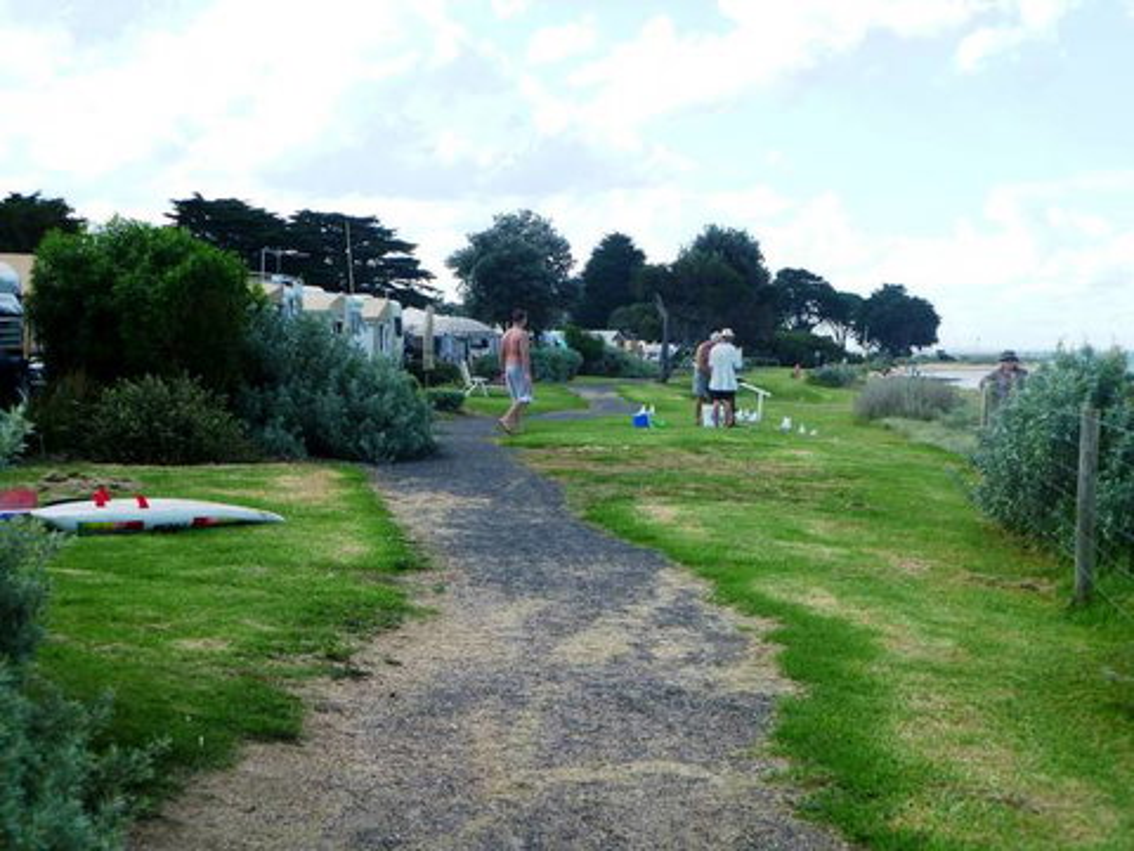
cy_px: 426
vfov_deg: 25.7
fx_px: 1867
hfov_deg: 33.8
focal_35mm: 57
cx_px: 567
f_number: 4
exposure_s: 1/250
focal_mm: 10.2
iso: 80
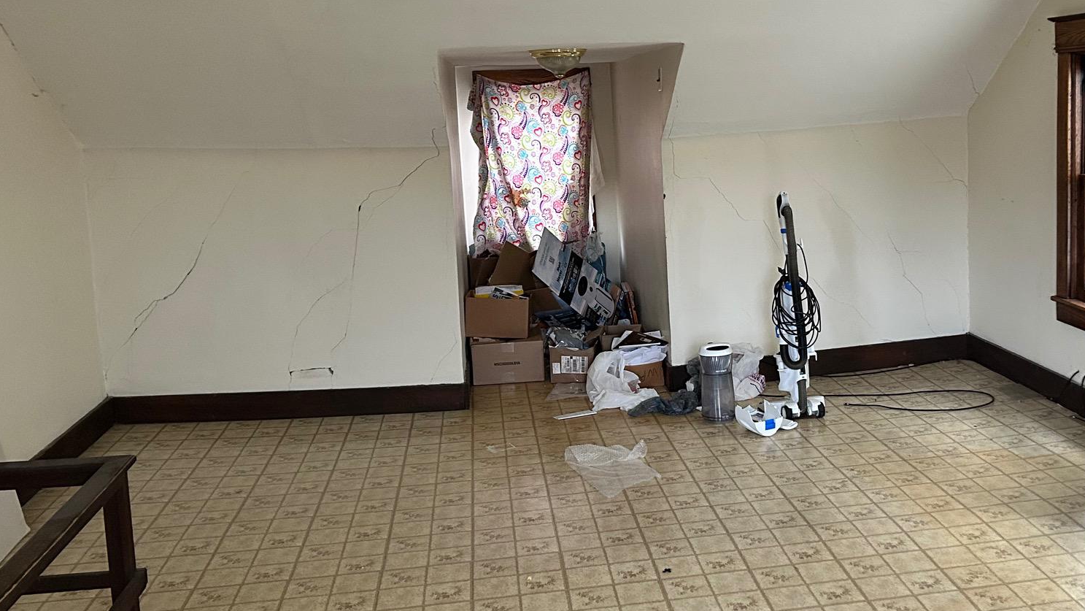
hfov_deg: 51.2
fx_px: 1122
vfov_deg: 30.3
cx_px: 663
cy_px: 232
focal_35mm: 39
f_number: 1.5
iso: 400
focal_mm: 5.7
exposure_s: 1/40
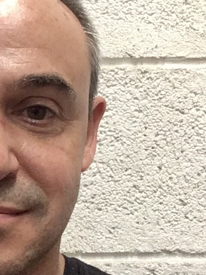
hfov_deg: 18.4
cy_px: 144
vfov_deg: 25.0
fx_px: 619
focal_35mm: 78
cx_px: -4
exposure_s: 1/33
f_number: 2.4
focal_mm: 2.15
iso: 320
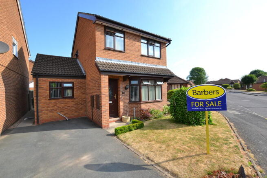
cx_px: 134
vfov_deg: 77.4
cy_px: 89
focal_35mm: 15
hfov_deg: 100.4
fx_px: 111
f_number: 6.3
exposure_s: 1/160
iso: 100
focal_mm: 10
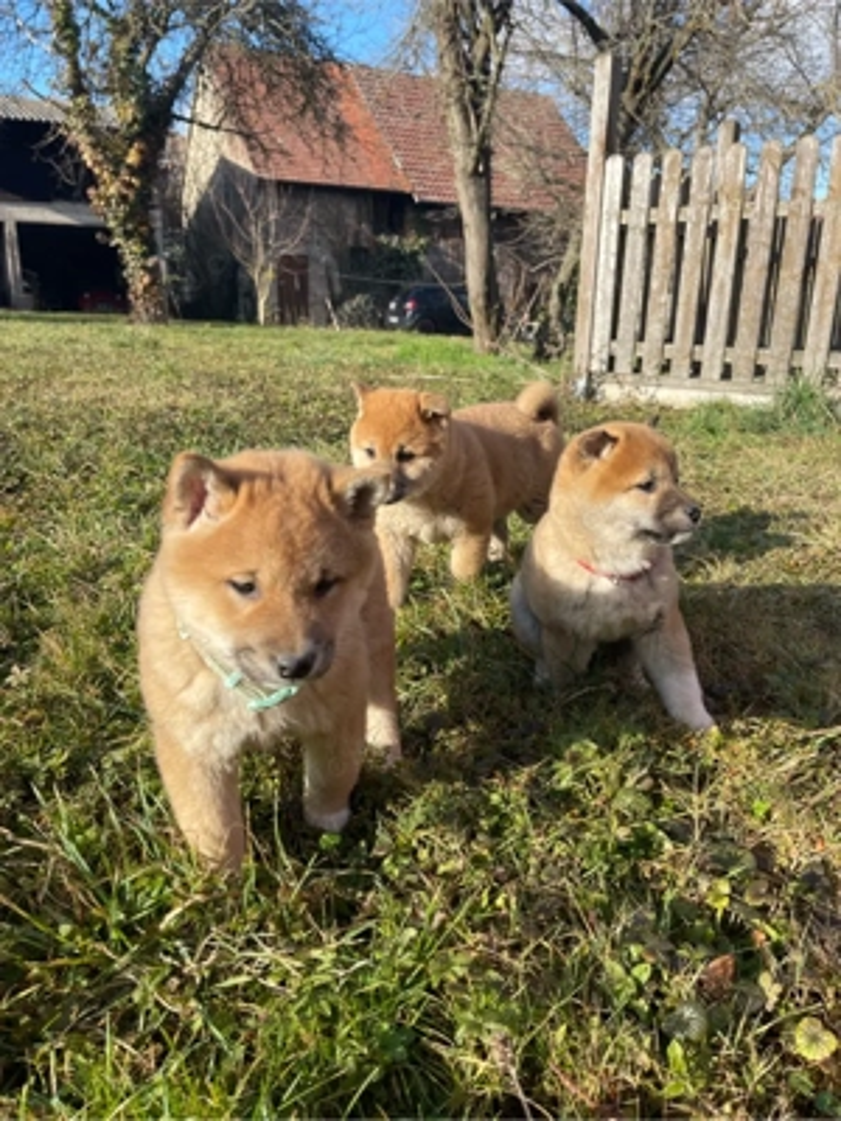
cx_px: 420
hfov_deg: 54.9
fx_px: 810
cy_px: 560
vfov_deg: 69.4
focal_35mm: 25
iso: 32
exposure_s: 1/1048
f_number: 1.6
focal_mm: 5.1
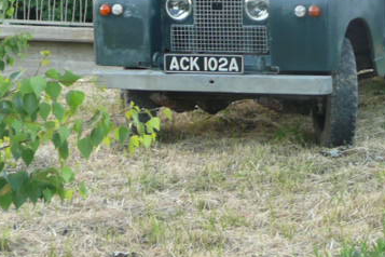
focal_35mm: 140
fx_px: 1497
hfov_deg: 14.6
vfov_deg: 9.8
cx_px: 141
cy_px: 27
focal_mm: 8.2
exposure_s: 1/30
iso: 100
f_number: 4.2
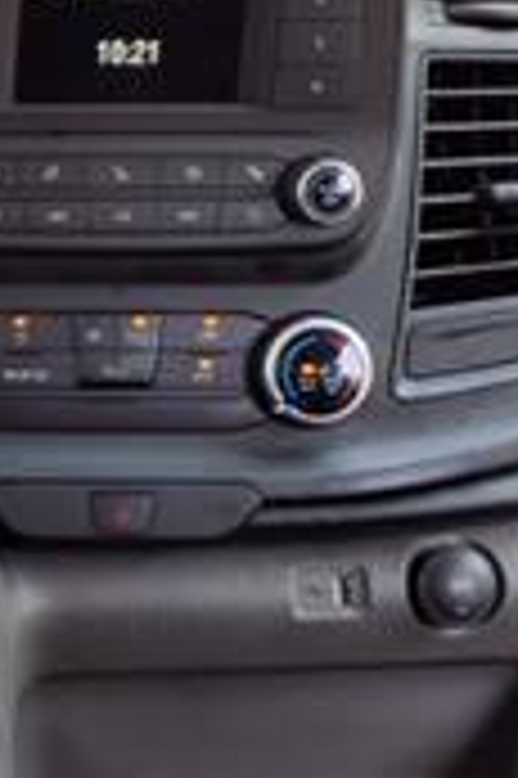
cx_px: -446
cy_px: 346
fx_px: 2249
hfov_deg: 12.0
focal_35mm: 104
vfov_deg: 19.7
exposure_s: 1/120
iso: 40
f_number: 1.9
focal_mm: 3.58
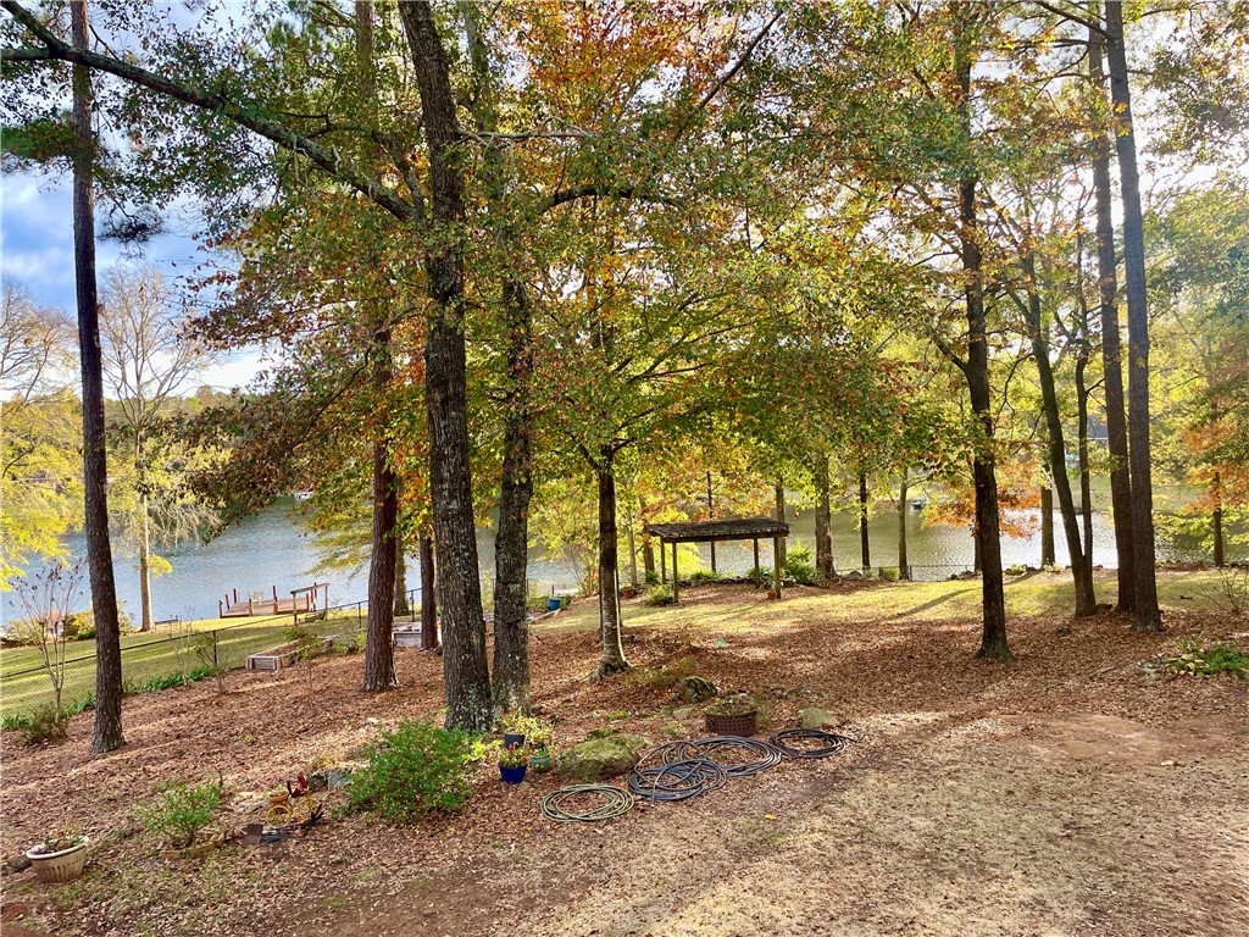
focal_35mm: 26
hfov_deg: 67.3
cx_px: 624
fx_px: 938
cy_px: 468
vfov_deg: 53.1
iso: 40
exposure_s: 1/121
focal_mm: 4.2
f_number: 1.6
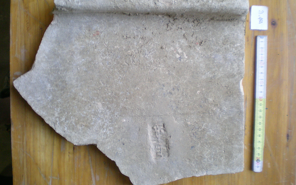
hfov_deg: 48.2
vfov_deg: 31.2
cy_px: 75
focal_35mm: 41
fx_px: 331
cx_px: 146
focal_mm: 6.3
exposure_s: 1/8.2
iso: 200
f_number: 3.1
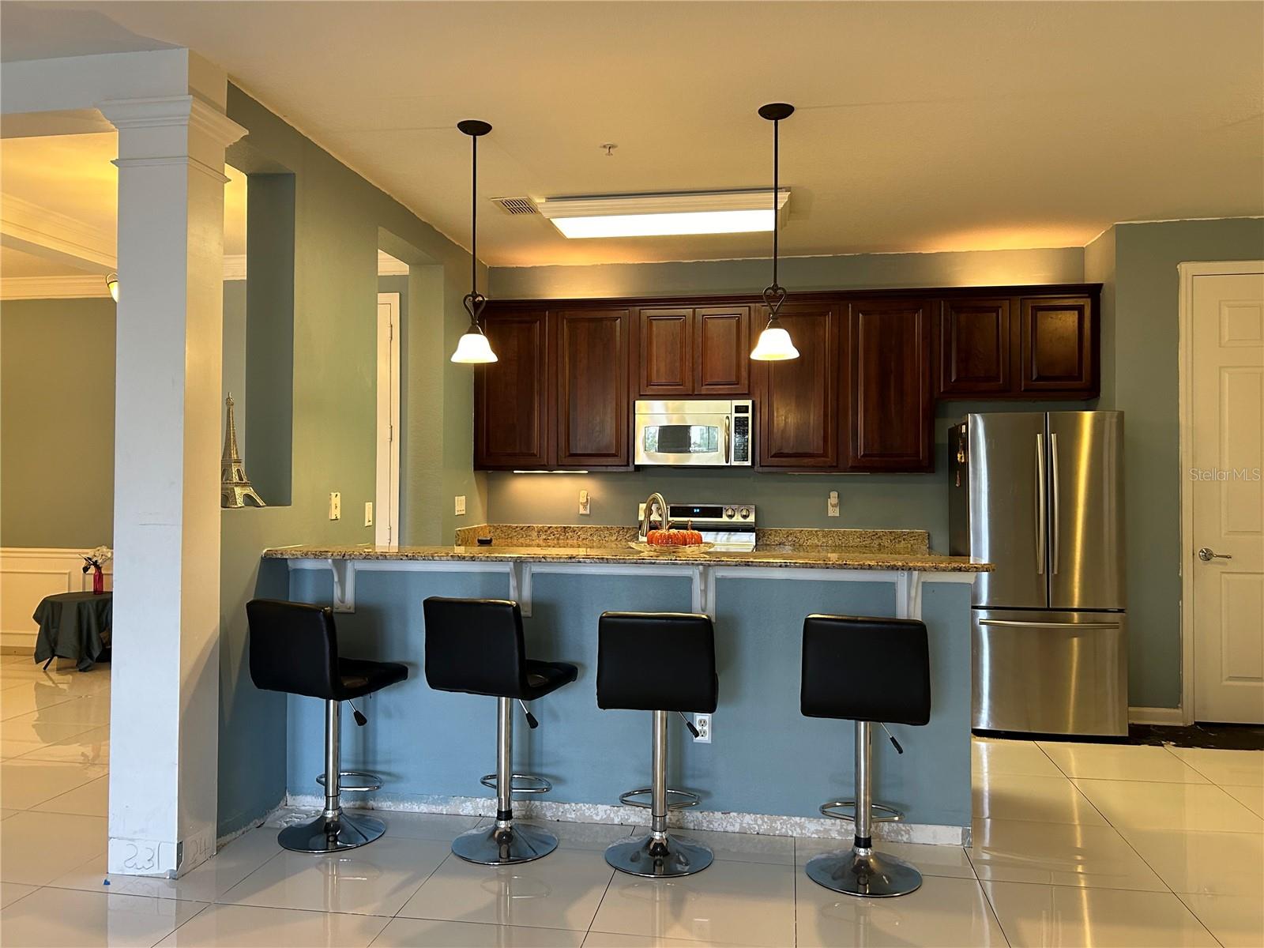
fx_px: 949
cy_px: 474
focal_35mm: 26
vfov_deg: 53.1
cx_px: 632
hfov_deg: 67.3
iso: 160
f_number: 1.5
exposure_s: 1/60
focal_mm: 5.7
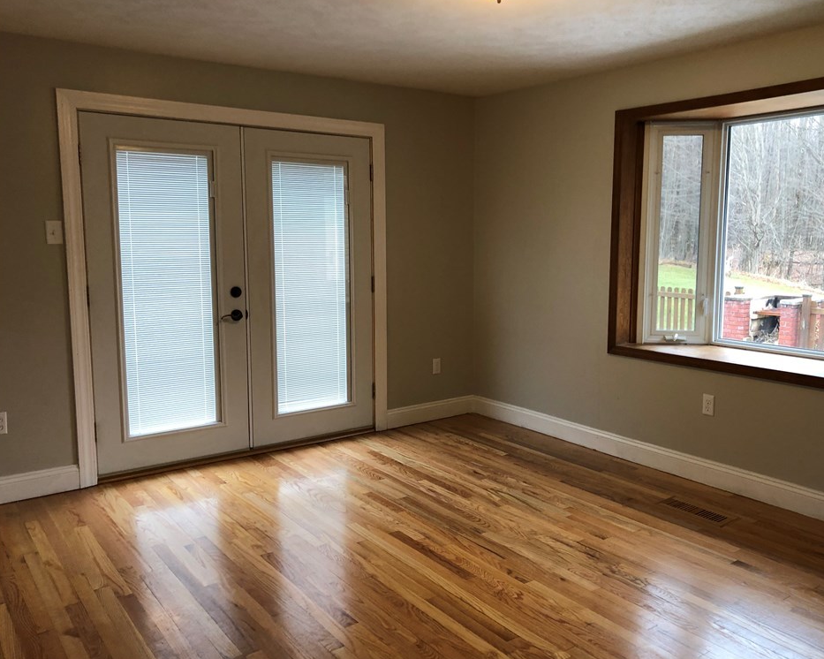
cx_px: 444
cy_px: 329
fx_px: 731
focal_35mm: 30
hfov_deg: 58.7
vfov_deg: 48.5
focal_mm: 4
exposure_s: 1/24
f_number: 1.8
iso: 40
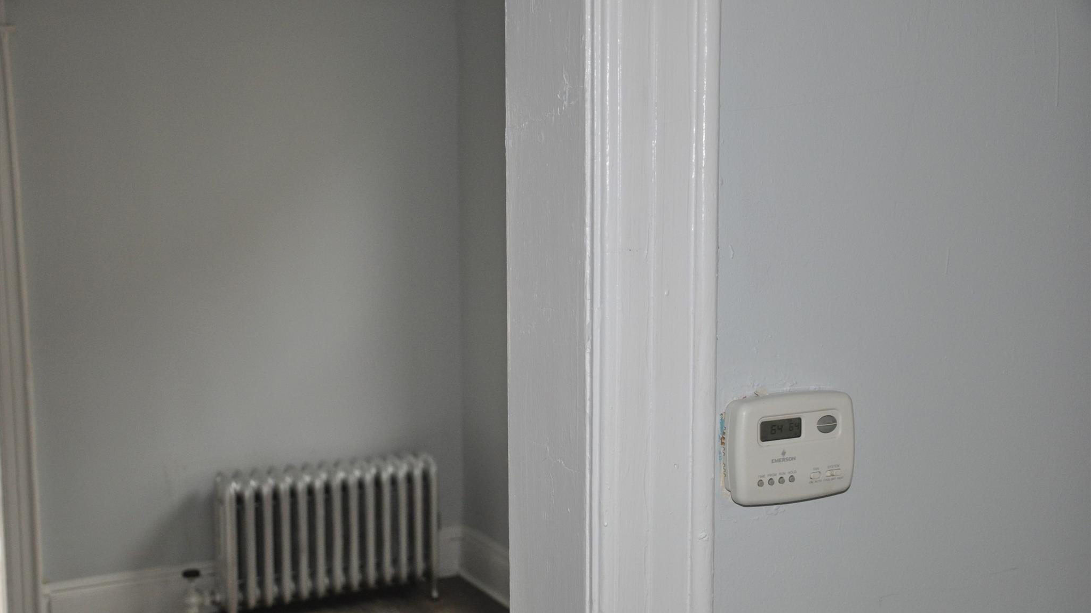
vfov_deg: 27.1
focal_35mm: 44
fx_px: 1273
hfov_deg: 46.4
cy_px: 345
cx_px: 545
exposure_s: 1/60
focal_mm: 28
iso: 800
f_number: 4
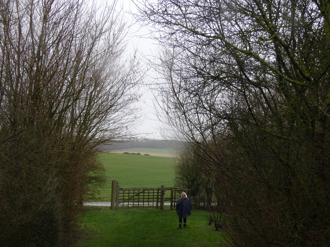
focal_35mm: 47
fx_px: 448
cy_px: 123
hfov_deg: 40.4
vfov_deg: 30.9
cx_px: 167
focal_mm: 8.2
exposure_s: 1/125
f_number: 3.8
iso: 80
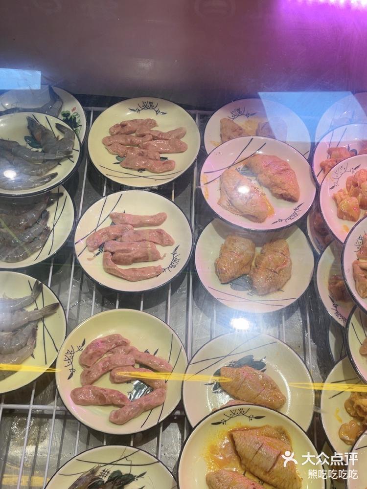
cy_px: 244
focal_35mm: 59
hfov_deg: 24.8
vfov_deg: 32.7
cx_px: 184
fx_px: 834
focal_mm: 4.2
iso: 32
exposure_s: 1/106
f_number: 1.6
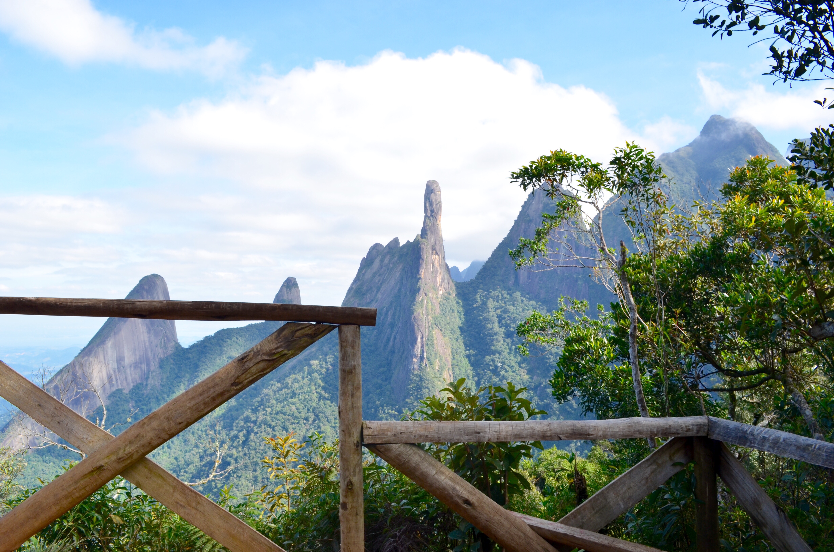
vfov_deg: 47.7
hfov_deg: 67.5
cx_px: 417
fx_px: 624
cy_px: 276
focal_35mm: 27
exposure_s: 1/100
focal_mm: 18
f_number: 11
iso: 200
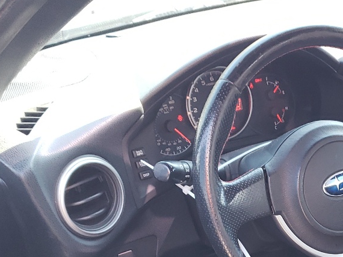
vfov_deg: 18.5
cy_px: 352
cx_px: 379
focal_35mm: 73
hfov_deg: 24.8
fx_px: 723
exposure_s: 1/60.2
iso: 67
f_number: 1.5
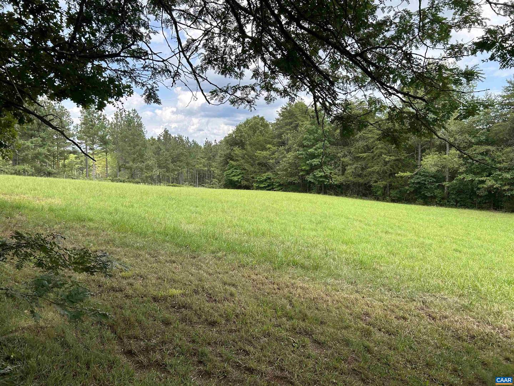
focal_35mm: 26
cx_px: 257
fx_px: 386
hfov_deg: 67.3
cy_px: 193
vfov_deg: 53.1
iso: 50
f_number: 1.5
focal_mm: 5.7
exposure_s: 1/1135
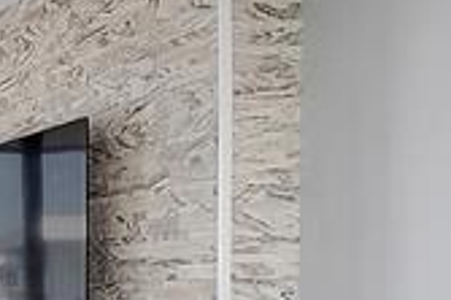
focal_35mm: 72
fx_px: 901
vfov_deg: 18.3
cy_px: 312
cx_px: -478
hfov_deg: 17.9
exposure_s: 1/200
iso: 250
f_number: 10
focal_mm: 10
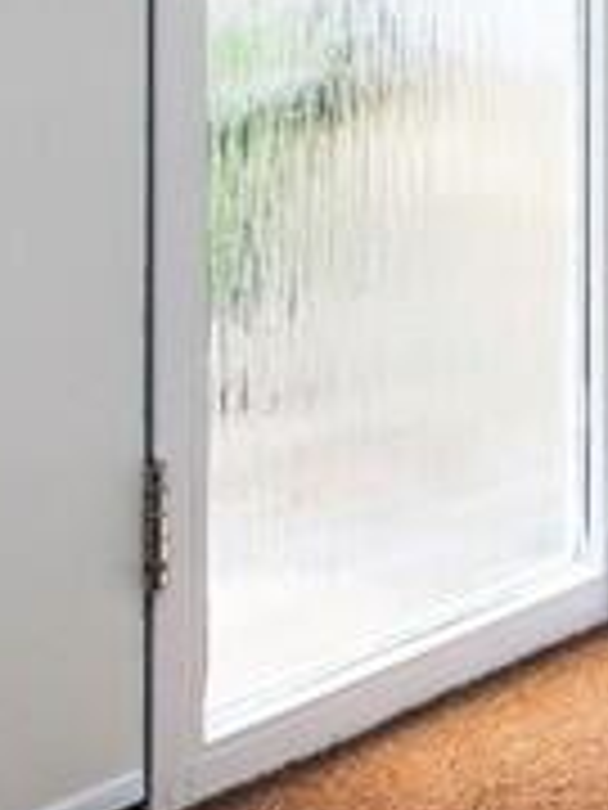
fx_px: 1920
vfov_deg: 20.0
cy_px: -466
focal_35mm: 82
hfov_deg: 11.5
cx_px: 1761
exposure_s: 1/8
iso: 160
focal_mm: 10.3
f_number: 7.1
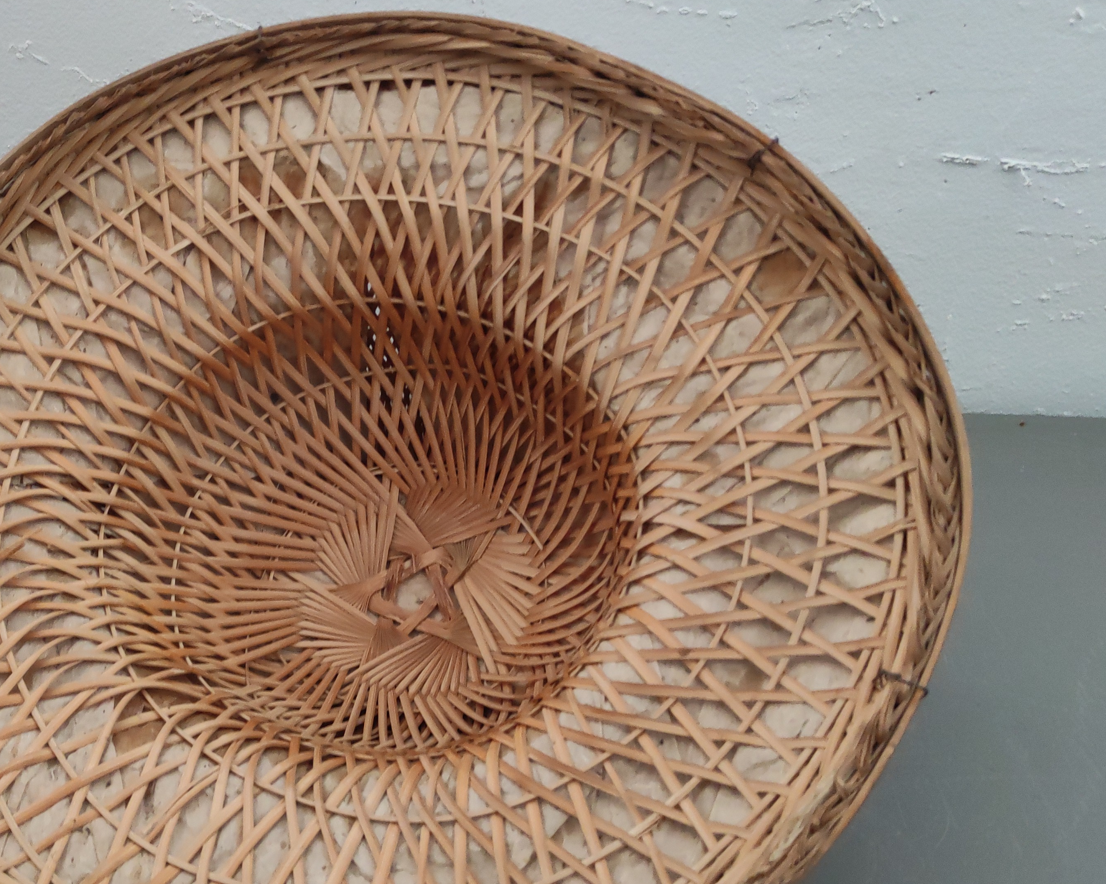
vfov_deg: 35.5
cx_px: 367
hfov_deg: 43.2
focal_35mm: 42
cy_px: 530
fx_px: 1375
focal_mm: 5.43
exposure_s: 1/50
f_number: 1.89
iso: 470
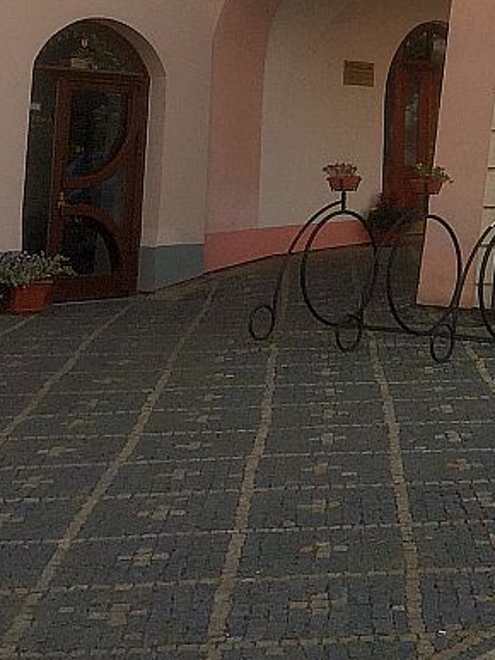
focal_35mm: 80
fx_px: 1526
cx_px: 606
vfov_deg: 23.4
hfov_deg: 17.5
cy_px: -1
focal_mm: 4.15
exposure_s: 1/421
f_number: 2.2
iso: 32
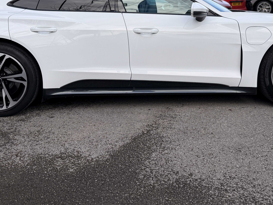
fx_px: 331
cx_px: 139
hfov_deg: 44.8
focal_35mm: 42
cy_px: 40
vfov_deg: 33.3
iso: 80
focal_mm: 6.76
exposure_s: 1/1770
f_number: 1.78
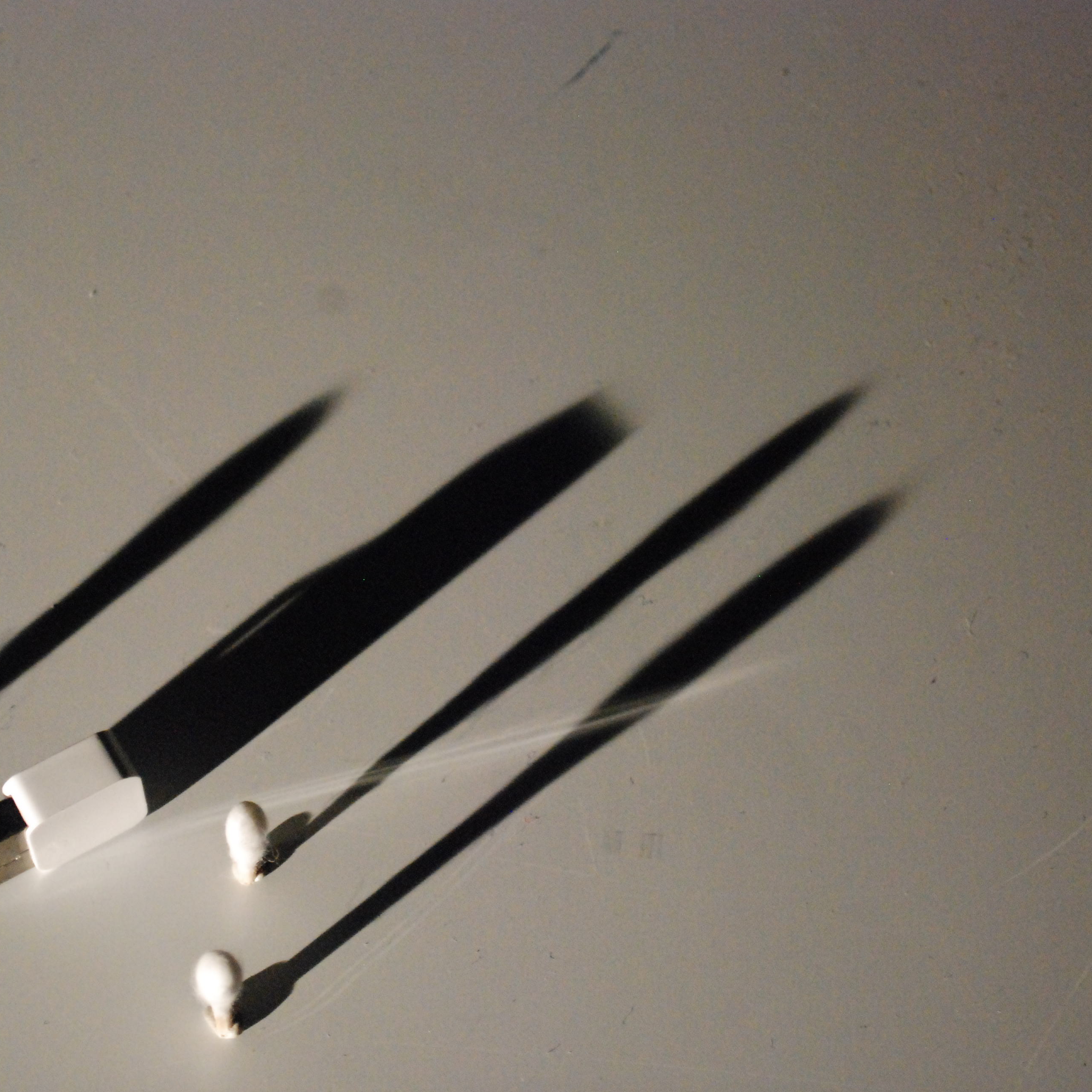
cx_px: 368
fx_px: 3770
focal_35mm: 106
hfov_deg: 16.4
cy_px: 548
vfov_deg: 16.5
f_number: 5.6
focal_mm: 55
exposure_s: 1/80
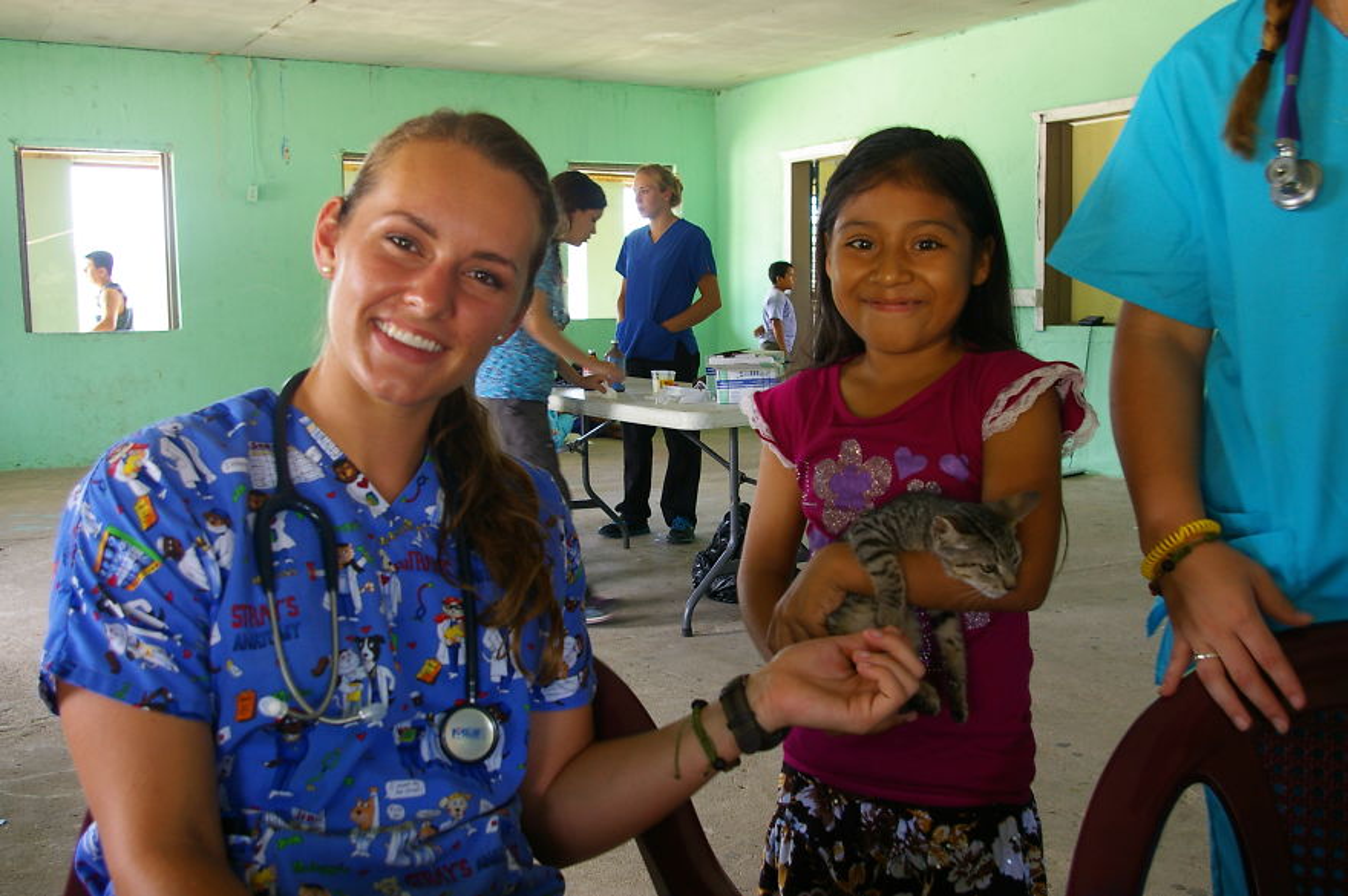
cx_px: 674
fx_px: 1291
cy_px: 448
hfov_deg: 55.2
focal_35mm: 34
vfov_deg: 38.3
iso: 400
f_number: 5.6
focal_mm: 23
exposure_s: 1/30
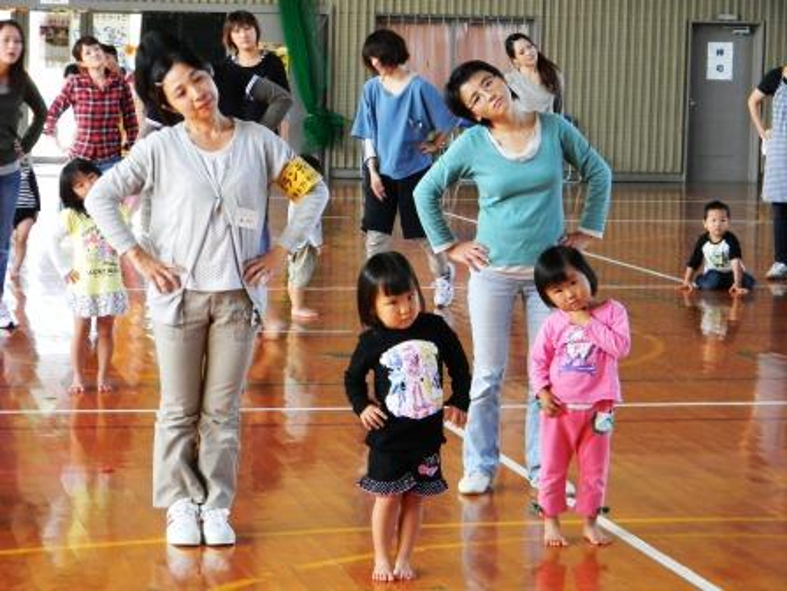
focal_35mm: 105
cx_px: 394
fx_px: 2387
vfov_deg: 14.1
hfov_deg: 18.7
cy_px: 296
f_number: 4.7
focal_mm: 19
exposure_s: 1/30
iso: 325
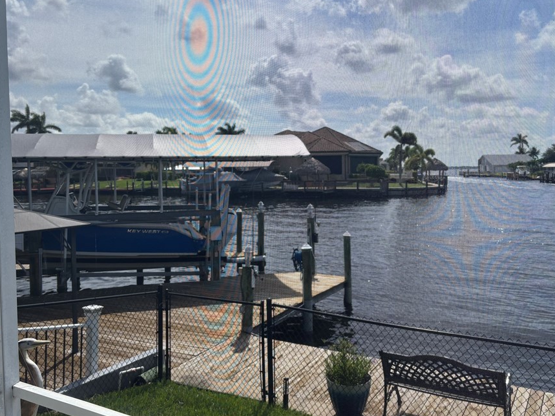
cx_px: 302
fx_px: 497
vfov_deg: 45.4
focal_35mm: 31
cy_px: 191
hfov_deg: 58.3
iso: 50
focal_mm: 5.96
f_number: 1.6
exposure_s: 1/3650
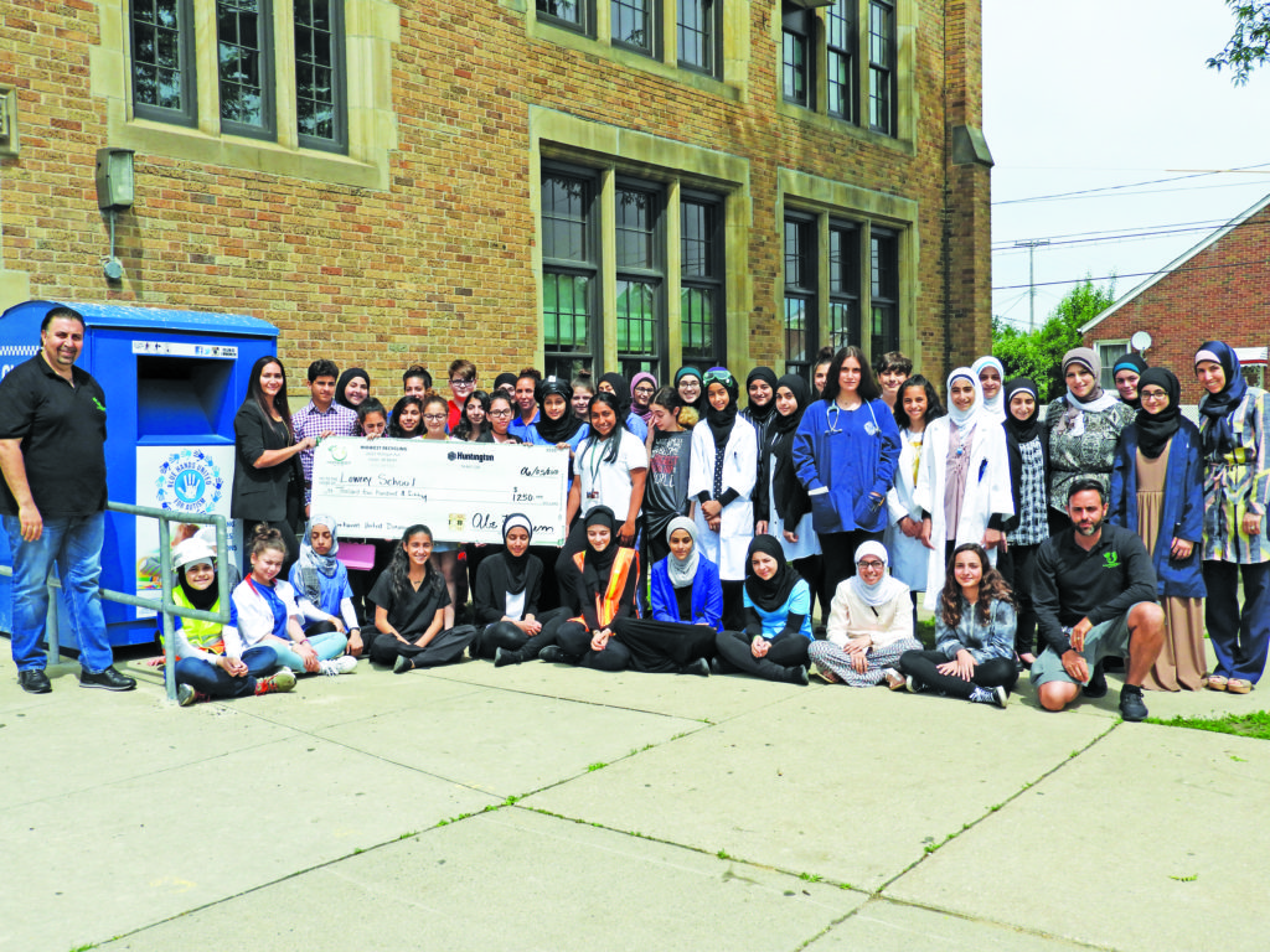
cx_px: 635
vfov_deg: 40.7
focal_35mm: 35
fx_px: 1284
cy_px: 476
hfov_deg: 52.6
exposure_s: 1/1250
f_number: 3.8
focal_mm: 6.3
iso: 100
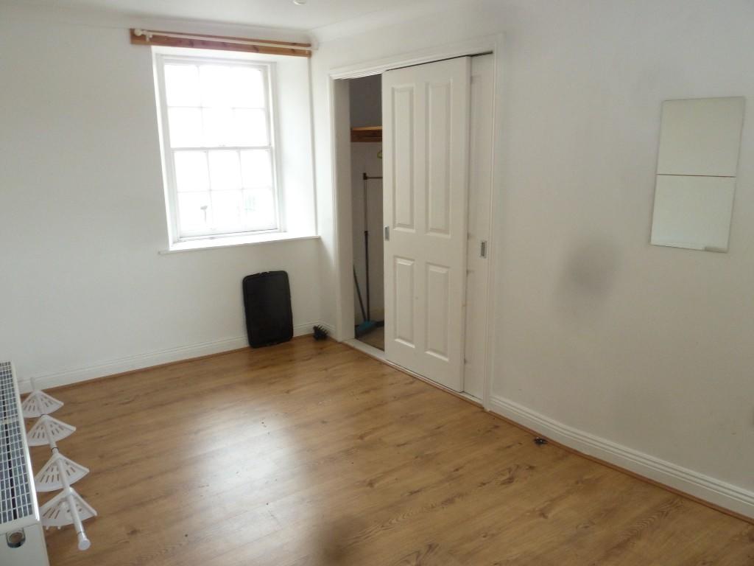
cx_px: 377
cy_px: 283
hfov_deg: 69.4
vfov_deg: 54.9
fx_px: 545
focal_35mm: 25
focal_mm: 4.1
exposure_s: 1/8
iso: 200
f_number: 4
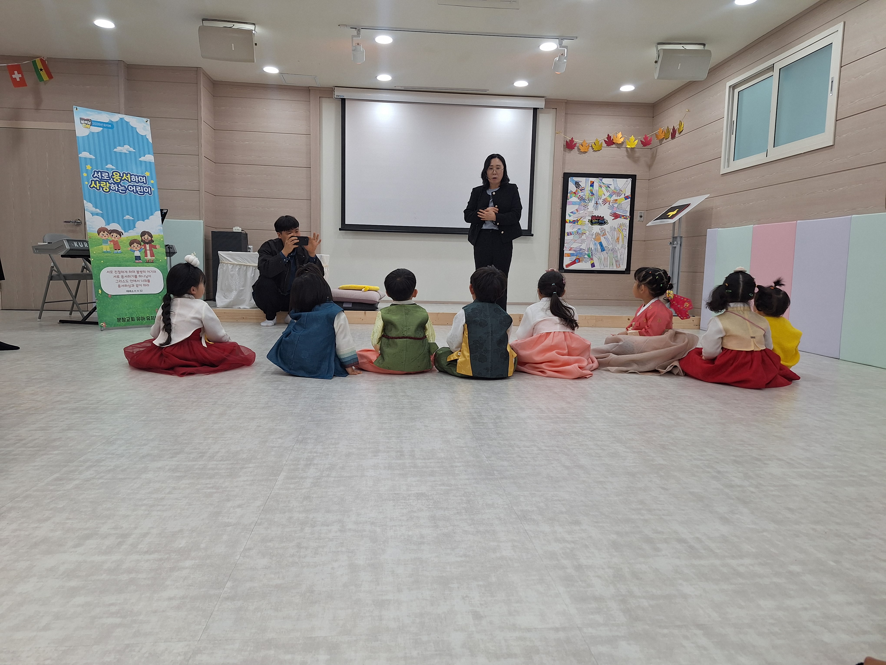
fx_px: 589
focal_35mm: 23
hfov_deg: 73.9
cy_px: 332
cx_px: 443
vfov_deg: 58.9
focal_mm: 5.54
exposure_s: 1/60
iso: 50
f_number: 1.8
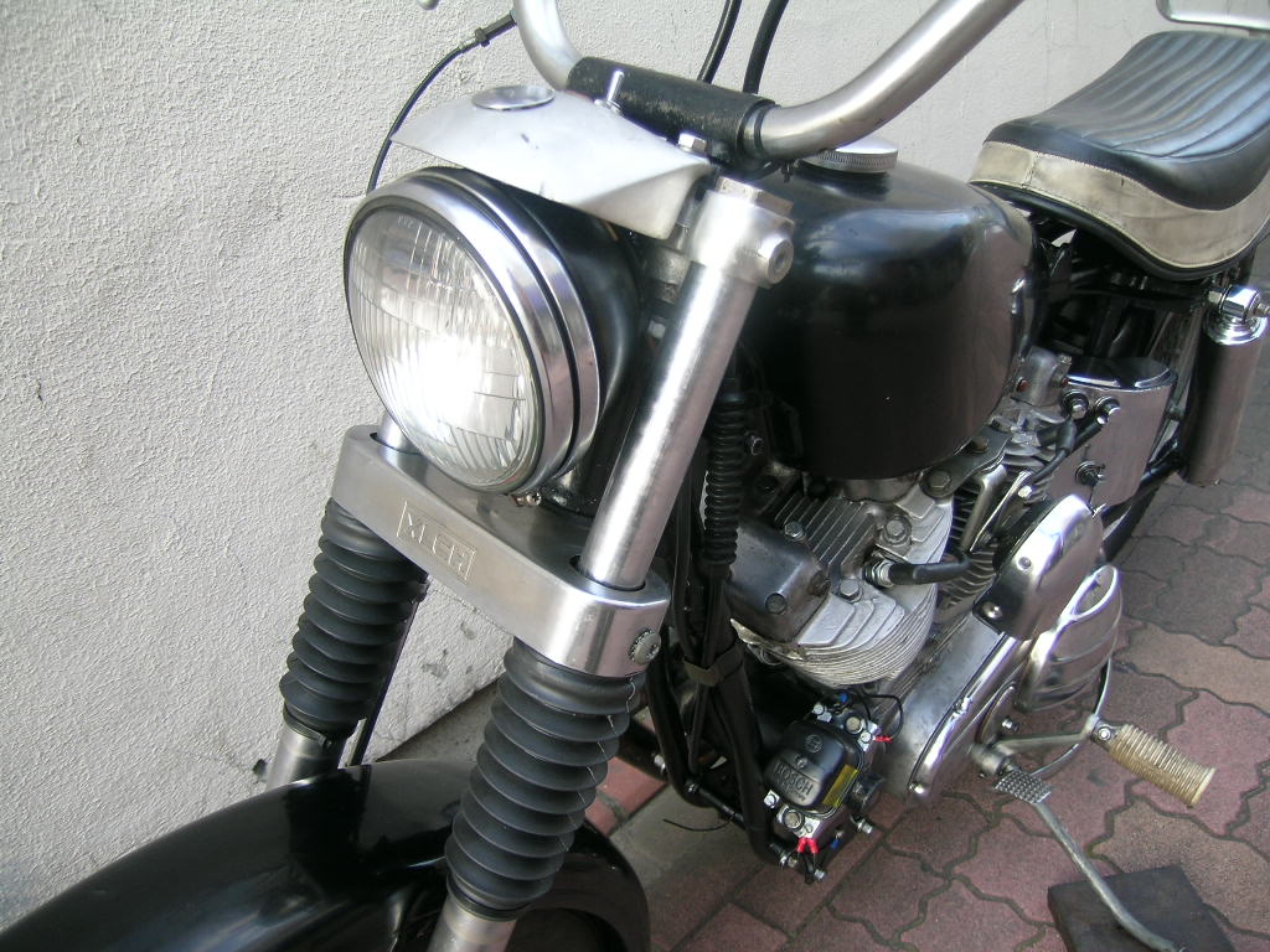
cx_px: 635
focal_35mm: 28
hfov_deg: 63.4
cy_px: 476
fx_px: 1027
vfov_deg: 49.7
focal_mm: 5.8
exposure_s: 1/47.4
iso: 50
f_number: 2.8
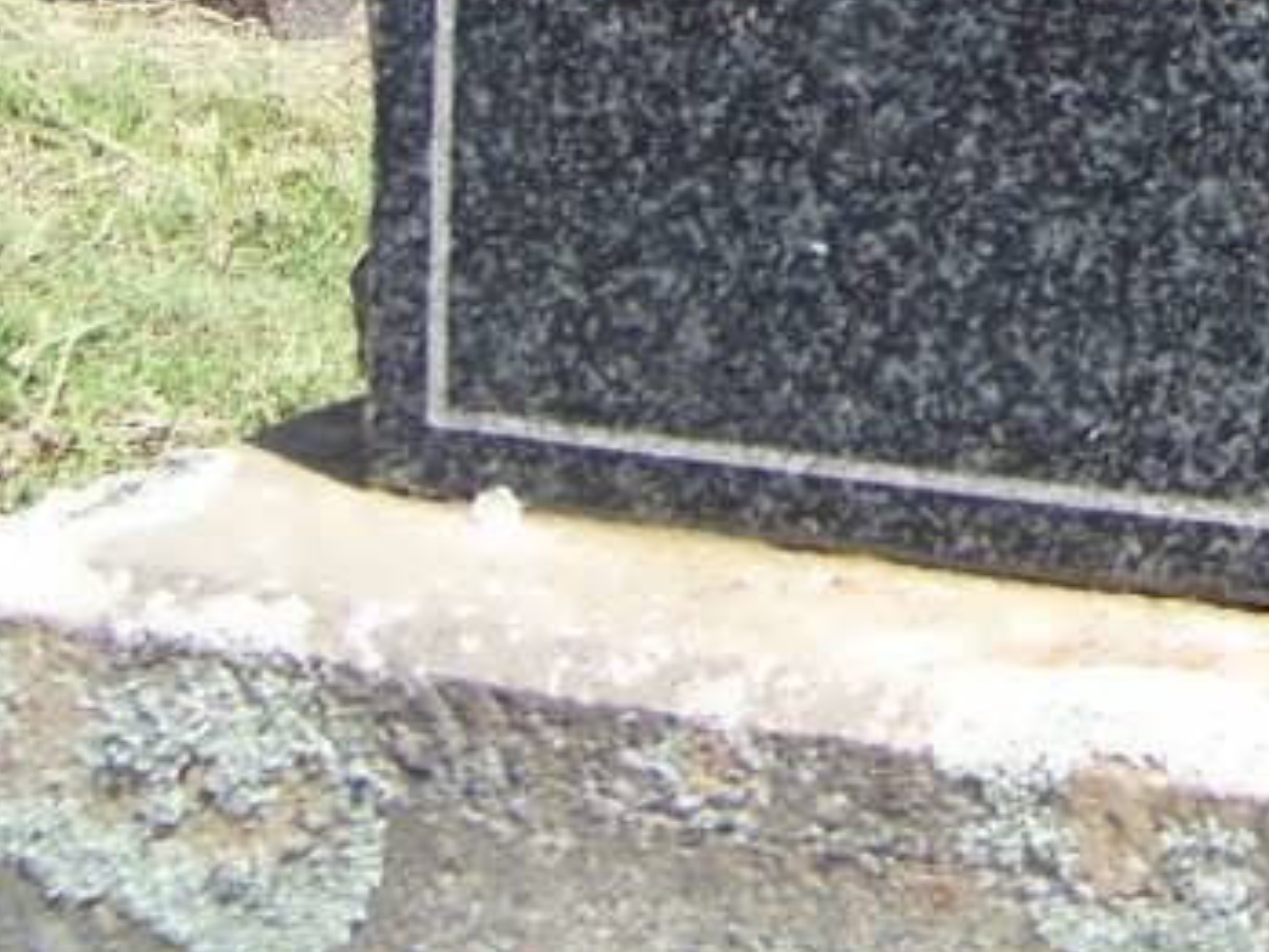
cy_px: -682
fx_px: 4546
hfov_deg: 15.1
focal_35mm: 124
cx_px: 1663
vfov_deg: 11.2
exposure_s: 1/640
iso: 64
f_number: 2.8
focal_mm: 5.85
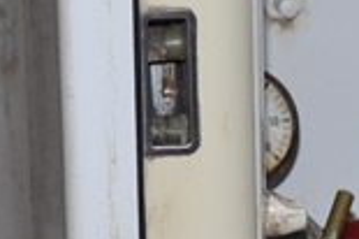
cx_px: 954
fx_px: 3865
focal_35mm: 388
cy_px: 588
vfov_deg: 3.5
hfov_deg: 5.1
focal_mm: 40
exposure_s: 1/60
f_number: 8
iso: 100
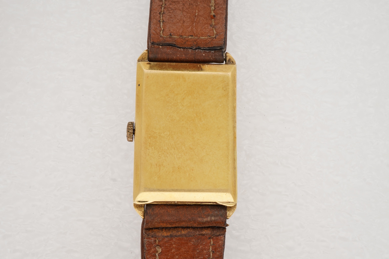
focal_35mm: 45
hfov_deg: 43.6
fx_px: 486
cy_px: 130
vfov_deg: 29.9
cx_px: 194
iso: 160
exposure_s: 1/160
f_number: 22
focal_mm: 30
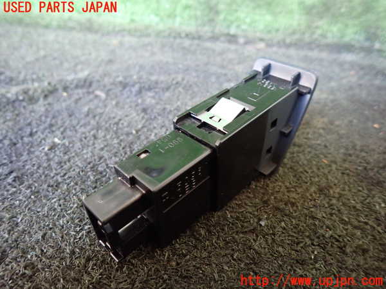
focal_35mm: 25
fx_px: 279
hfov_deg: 69.4
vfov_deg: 54.9
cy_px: 144
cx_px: 193
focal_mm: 4.5
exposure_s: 1/30
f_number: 2
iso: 640
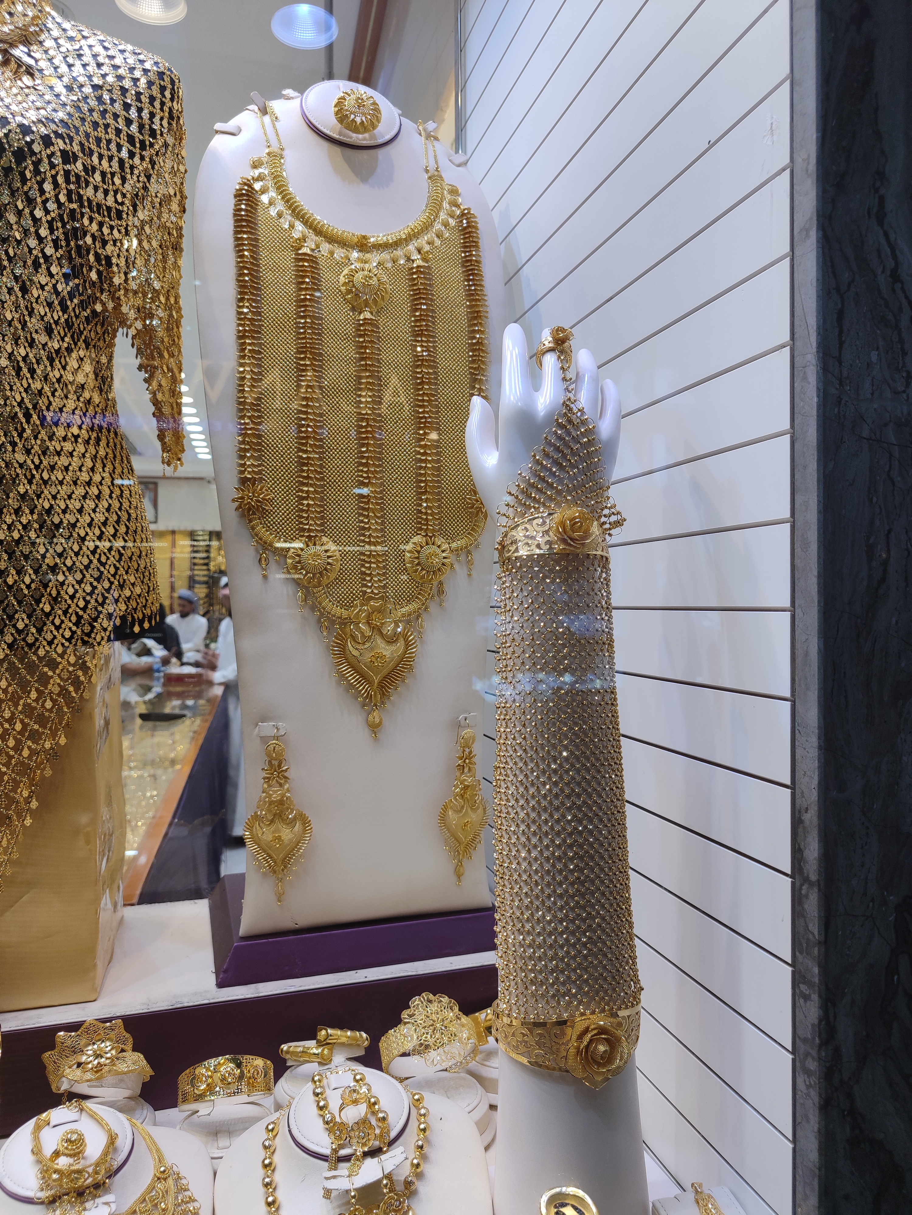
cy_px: 608
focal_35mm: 25
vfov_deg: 69.4
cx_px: 456
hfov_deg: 54.9
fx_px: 878
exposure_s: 1/153
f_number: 1.89
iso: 50
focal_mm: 5.95
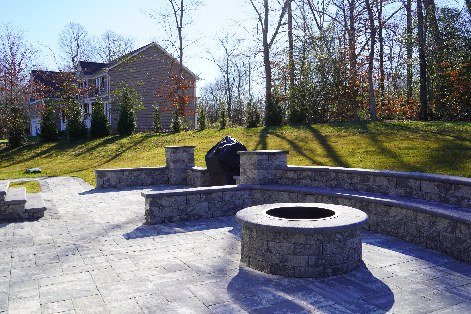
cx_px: 236
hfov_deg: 58.7
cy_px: 157
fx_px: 419
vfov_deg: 41.1
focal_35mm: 32
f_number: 9
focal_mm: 32
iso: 100
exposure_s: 1/125
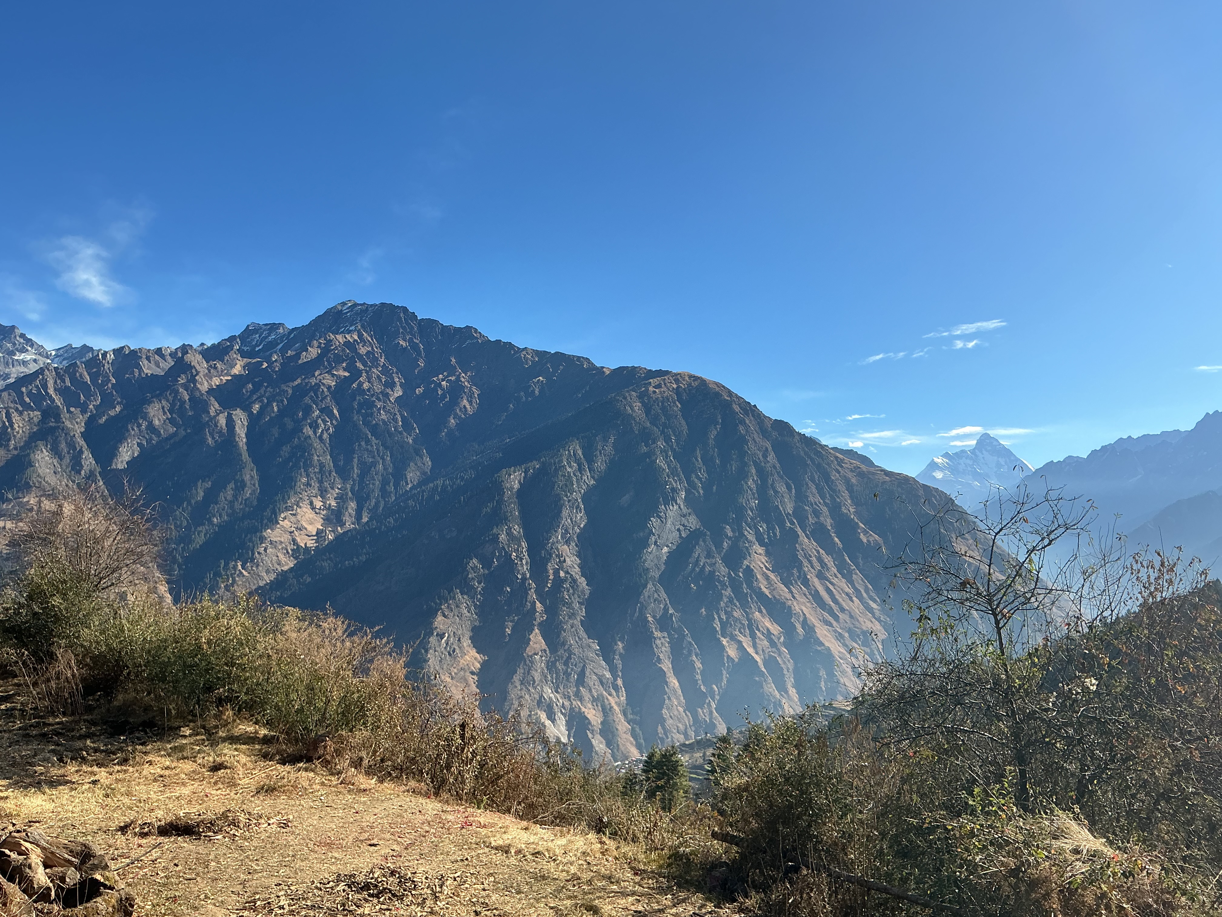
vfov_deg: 48.2
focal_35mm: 29
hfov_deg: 61.7
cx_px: 611
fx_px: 1024
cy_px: 458
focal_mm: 3
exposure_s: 1/1675
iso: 25
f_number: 1.8
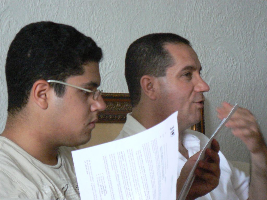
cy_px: 100
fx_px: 1550
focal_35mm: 201
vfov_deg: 7.4
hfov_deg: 9.8
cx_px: 134
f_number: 3.3
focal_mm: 33.5
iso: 400
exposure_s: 1/30
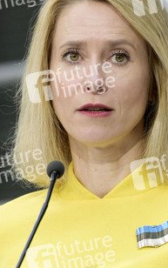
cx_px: 96
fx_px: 4351
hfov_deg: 2.2
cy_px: 126
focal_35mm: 595
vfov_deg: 3.5
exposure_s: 1/500
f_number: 9
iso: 5000
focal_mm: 450
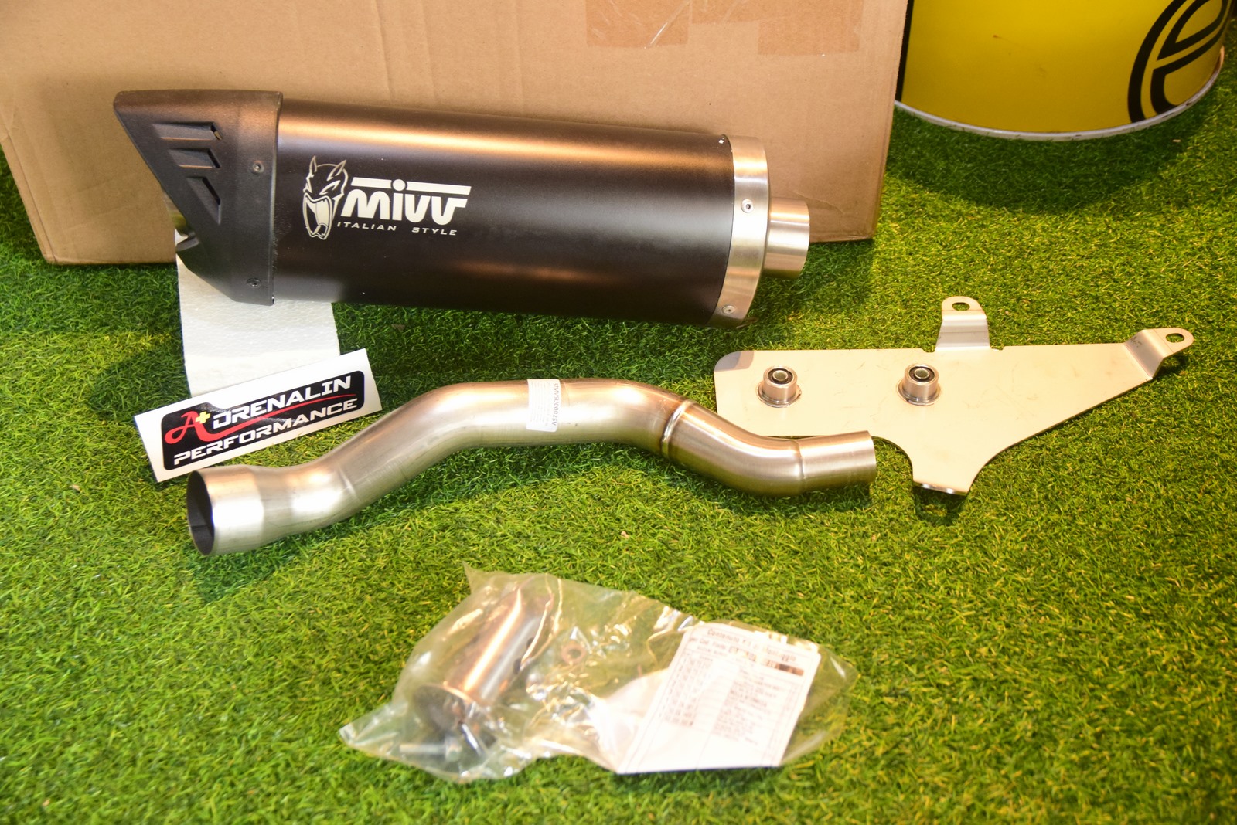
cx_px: 618
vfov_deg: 31.9
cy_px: 412
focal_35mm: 42
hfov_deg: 46.4
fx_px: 1444
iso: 2000
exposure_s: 1/50
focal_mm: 28
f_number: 4
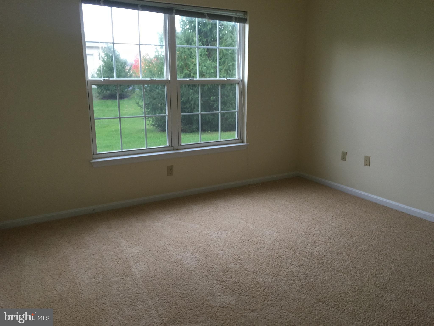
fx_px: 364
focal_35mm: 29
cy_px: 163
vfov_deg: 48.2
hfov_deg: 61.7
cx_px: 217
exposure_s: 1/30
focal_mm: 4.15
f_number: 2.2
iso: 100
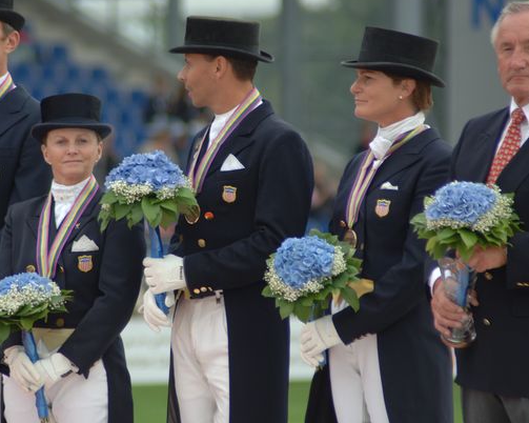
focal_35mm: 483
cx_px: 217
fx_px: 7559
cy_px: 210
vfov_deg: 3.2
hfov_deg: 4.0
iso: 200
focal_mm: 270
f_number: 5.6
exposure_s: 1/200
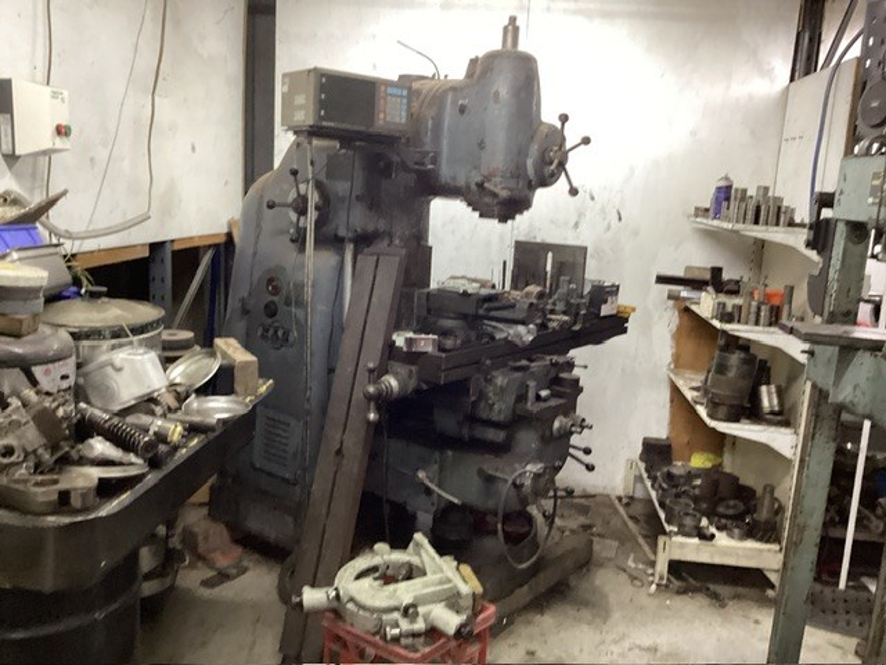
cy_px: 332
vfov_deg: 45.4
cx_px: 443
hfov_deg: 58.4
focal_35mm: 31
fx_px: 793
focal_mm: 3.3
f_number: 2.4
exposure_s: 1/50
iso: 200
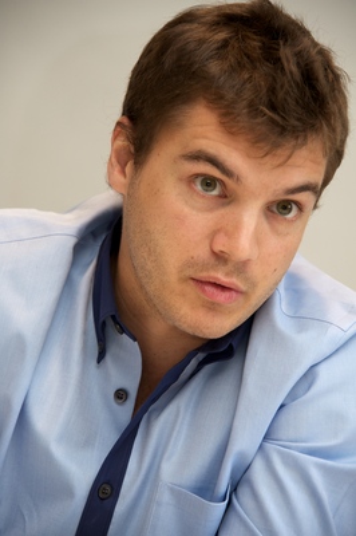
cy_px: 268
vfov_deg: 10.3
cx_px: 178
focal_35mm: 200
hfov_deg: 6.9
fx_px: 2972
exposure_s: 1/80
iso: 500
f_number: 7.1
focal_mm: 200
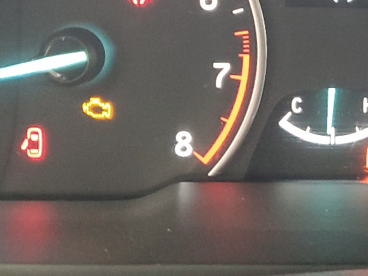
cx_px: 414
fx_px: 819
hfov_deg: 23.6
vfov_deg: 18.6
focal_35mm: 77
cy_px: -6
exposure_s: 1/30
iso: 299
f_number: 1.5
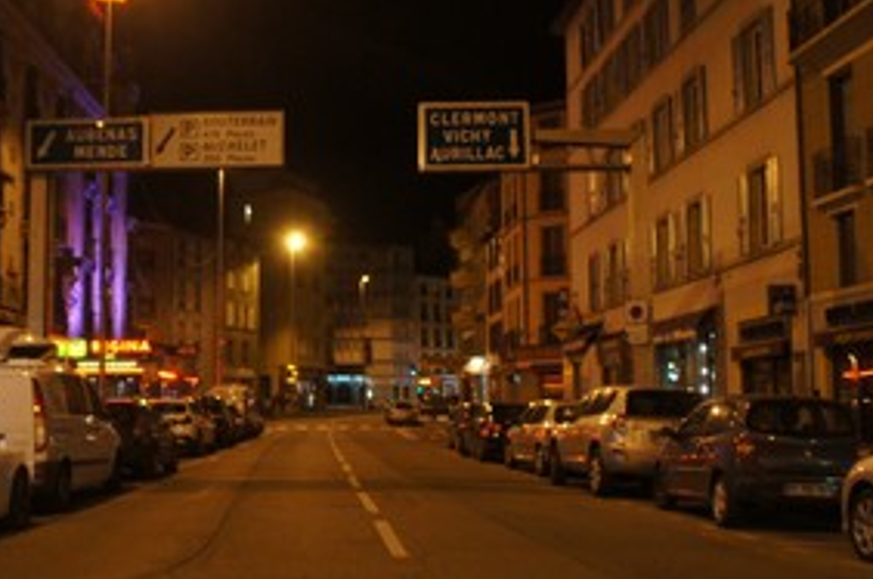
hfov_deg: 44.0
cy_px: 339
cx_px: 300
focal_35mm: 44
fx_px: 1065
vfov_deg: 30.3
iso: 1000
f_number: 3.5
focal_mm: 18
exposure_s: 1/30
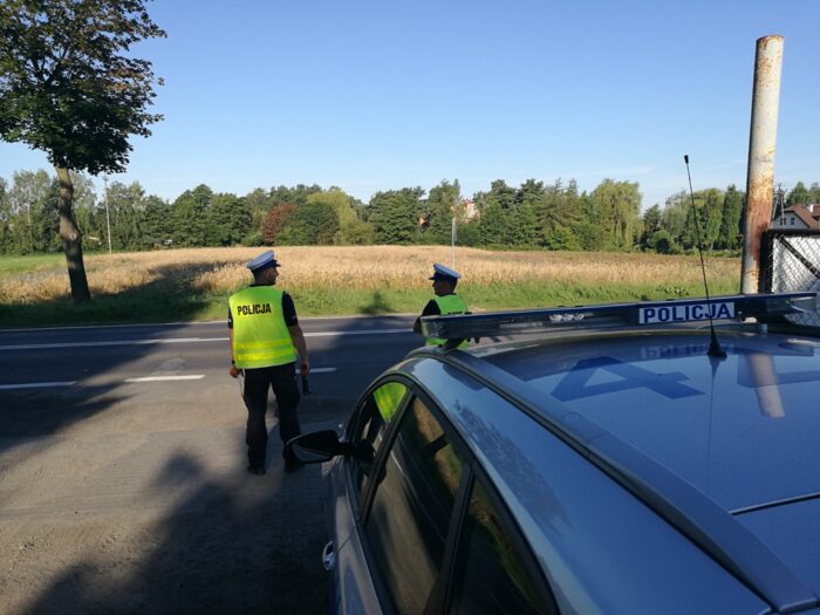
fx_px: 640
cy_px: 308
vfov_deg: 51.4
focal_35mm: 27
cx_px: 410
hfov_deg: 65.3
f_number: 2.2
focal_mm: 4.5
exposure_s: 1/718
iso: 50
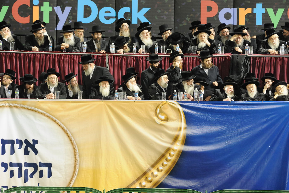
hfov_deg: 3.4
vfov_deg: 2.3
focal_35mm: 600
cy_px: 96
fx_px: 4813
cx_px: 144
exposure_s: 1/250
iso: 3200
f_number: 6.3
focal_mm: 600
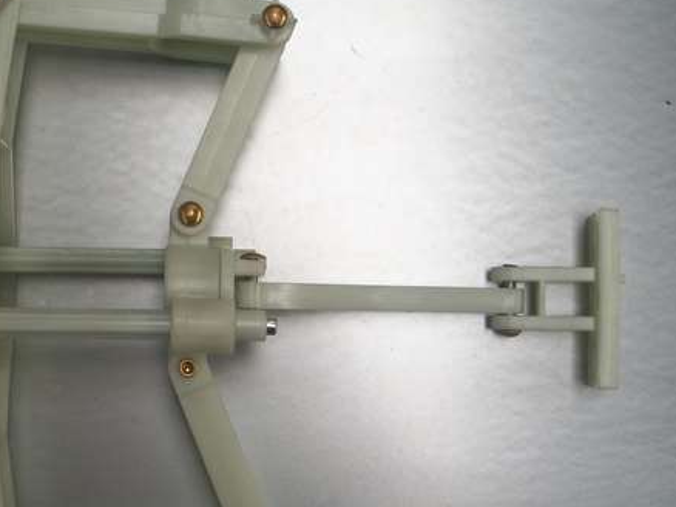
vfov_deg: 26.0
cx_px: 202
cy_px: 308
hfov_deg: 33.9
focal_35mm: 56
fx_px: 1093
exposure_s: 1/200
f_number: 3.1
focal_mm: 6.3
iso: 80
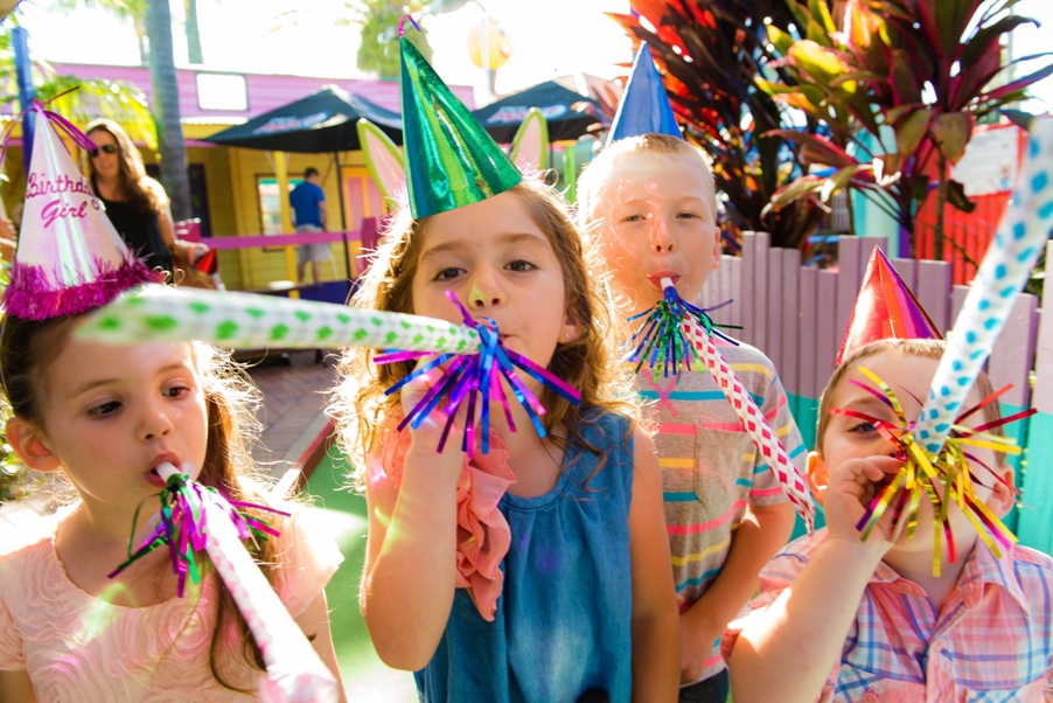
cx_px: 526
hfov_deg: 73.7
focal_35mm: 24
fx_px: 702
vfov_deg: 53.2
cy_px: 352
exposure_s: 1/160
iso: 640
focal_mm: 24
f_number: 4.5
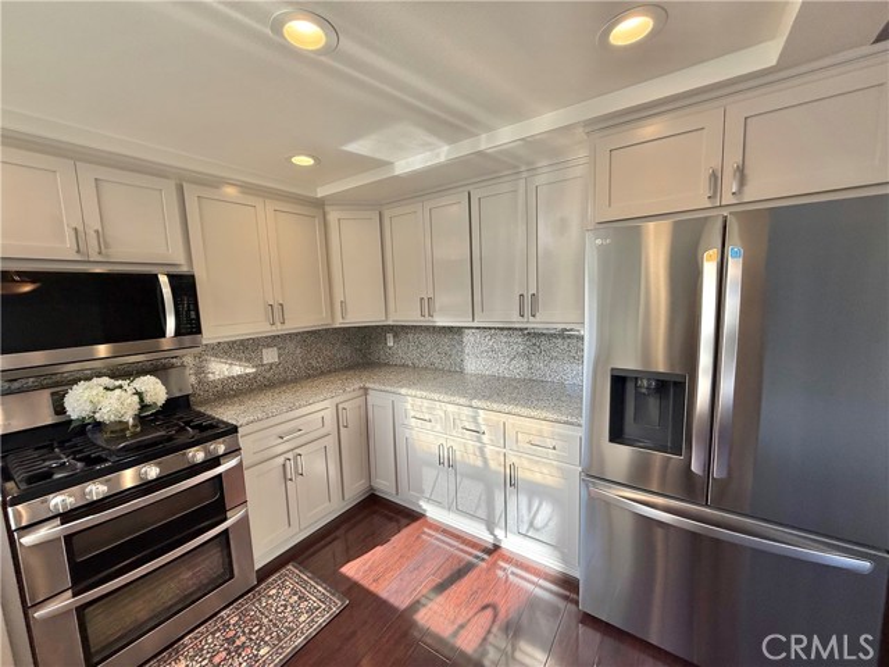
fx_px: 360
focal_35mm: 14
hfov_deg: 102.1
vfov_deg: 85.7
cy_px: 334
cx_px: 444
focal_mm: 2.22
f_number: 2.2
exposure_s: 1/261
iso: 64
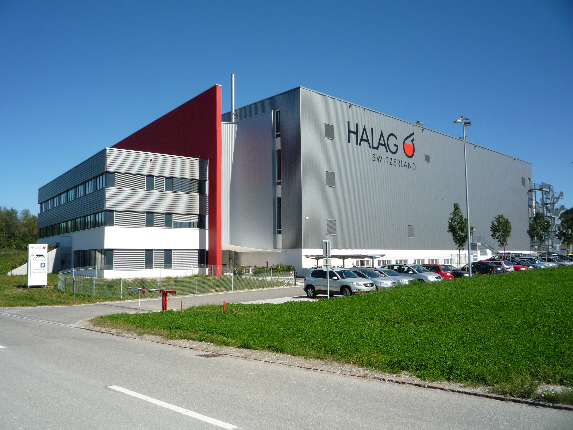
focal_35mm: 30
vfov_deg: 46.8
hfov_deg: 60.0
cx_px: 286
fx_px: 497
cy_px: 215
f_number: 5.6
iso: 100
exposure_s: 1/400
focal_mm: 5.2
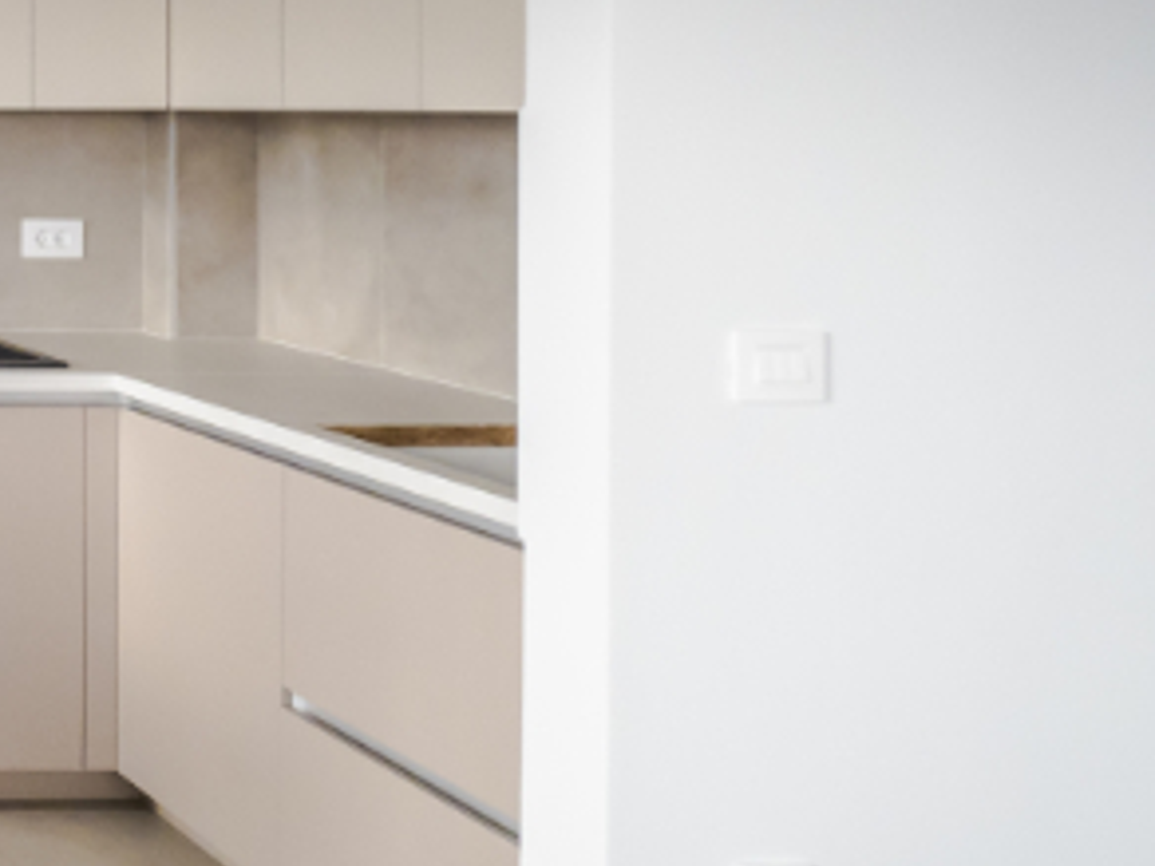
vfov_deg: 29.1
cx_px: -775
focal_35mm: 48
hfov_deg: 24.5
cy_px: 91
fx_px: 1602
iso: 400
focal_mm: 7
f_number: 4
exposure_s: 1/80
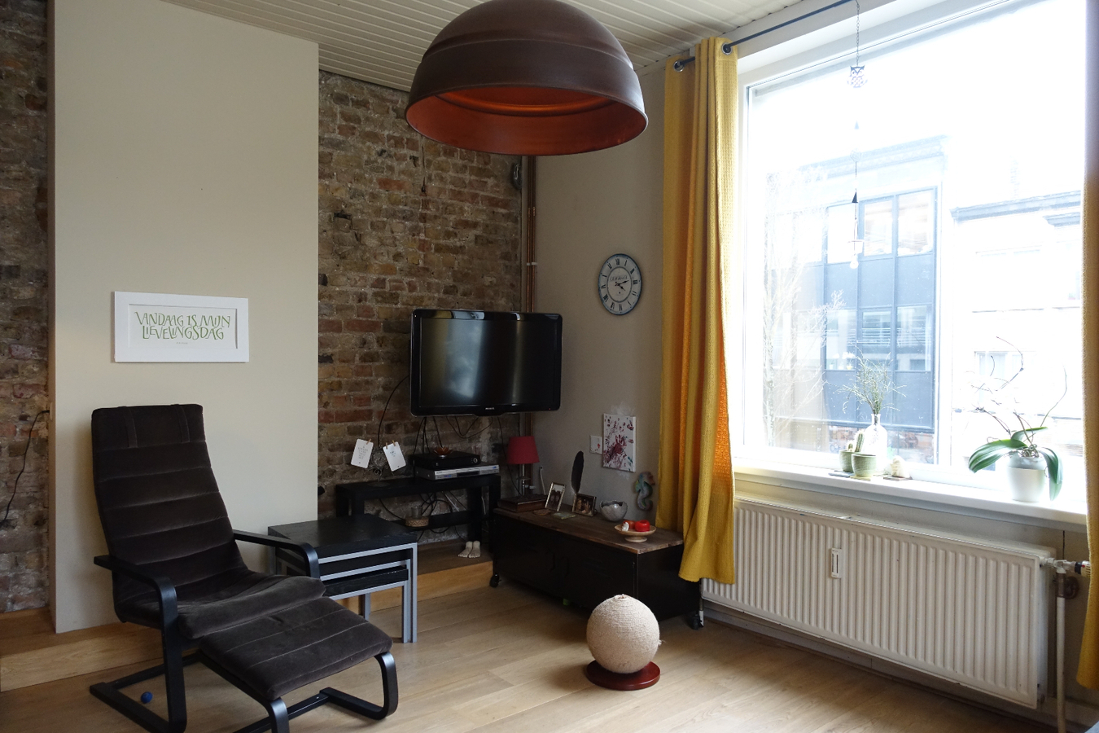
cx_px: 550
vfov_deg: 53.1
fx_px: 733
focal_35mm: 24
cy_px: 366
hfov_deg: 73.7
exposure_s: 1/125
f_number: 2.8
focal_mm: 8.8
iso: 800
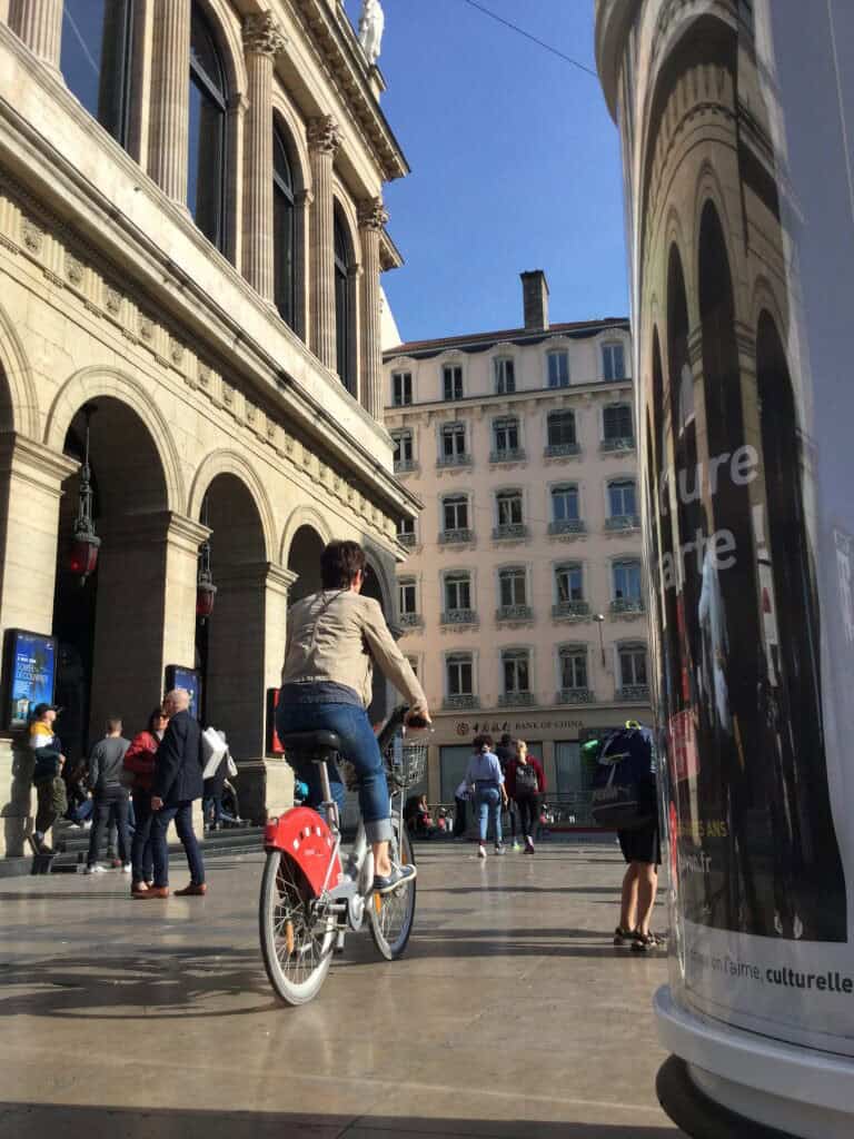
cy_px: 570
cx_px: 427
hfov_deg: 45.4
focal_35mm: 31
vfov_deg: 58.4
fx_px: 1020
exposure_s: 1/1087
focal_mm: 3.3
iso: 25
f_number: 2.4
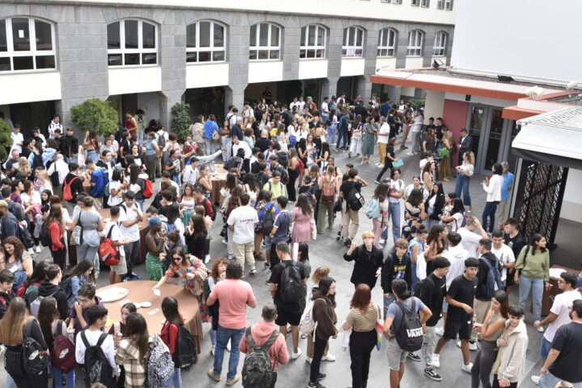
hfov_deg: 55.8
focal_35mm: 34
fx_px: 550
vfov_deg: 38.9
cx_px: 272
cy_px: 196
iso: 250
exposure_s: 1/200
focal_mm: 24
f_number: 8
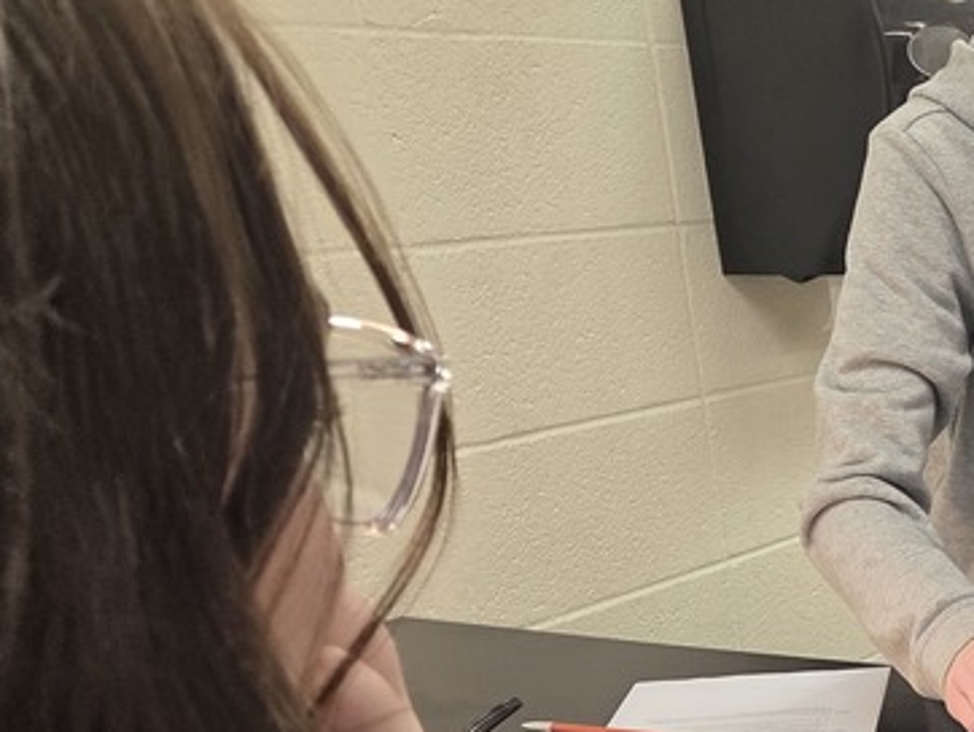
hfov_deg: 24.8
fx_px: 1830
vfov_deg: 21.7
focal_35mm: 65
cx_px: 1351
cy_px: 754
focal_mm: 5.4
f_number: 1.8
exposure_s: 1/120
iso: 100
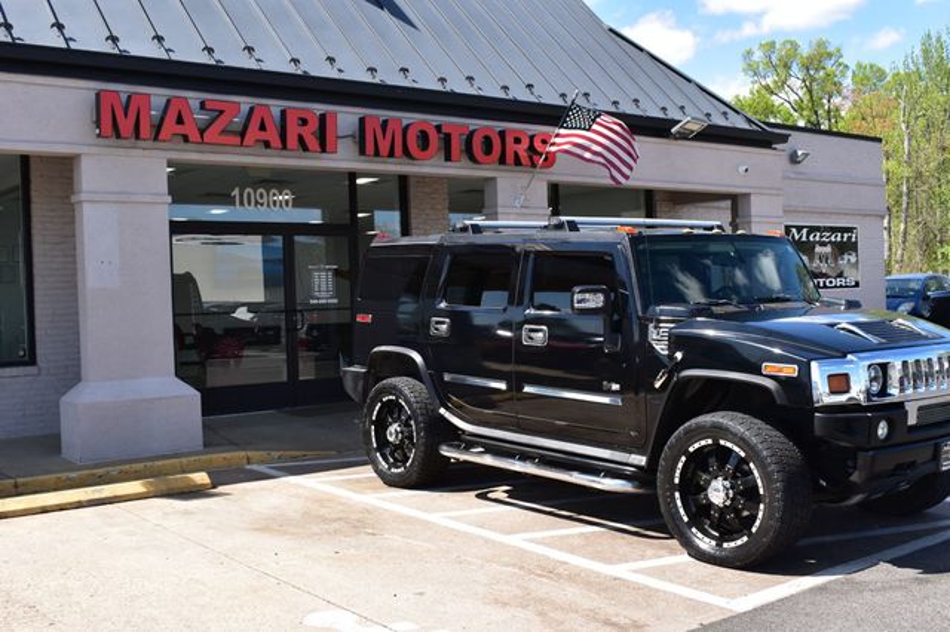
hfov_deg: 49.6
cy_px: 316
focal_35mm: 39
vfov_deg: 34.2
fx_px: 1029
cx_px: 475
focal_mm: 26
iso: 400
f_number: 11
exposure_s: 1/400
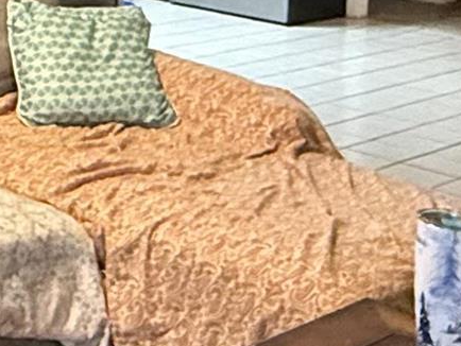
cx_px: -223
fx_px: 1319
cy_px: -156
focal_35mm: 99
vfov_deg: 14.1
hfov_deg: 17.8
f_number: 2.2
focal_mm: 2.22
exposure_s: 1/60
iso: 800
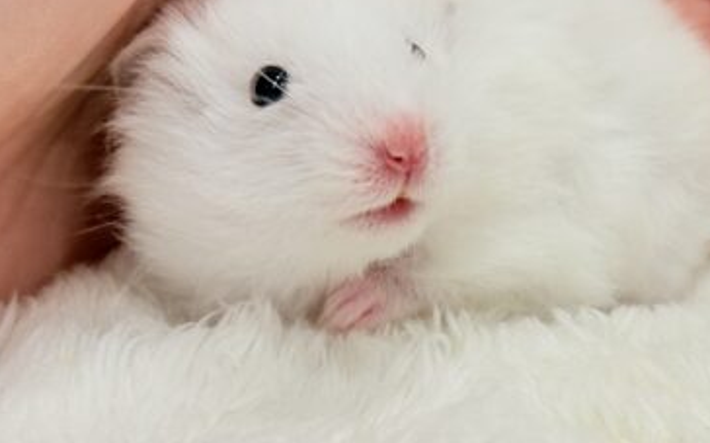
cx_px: 605
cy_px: 164
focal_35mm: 97
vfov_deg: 13.4
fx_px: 1876
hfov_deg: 21.1
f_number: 1.6
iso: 40
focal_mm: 5.96
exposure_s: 1/50
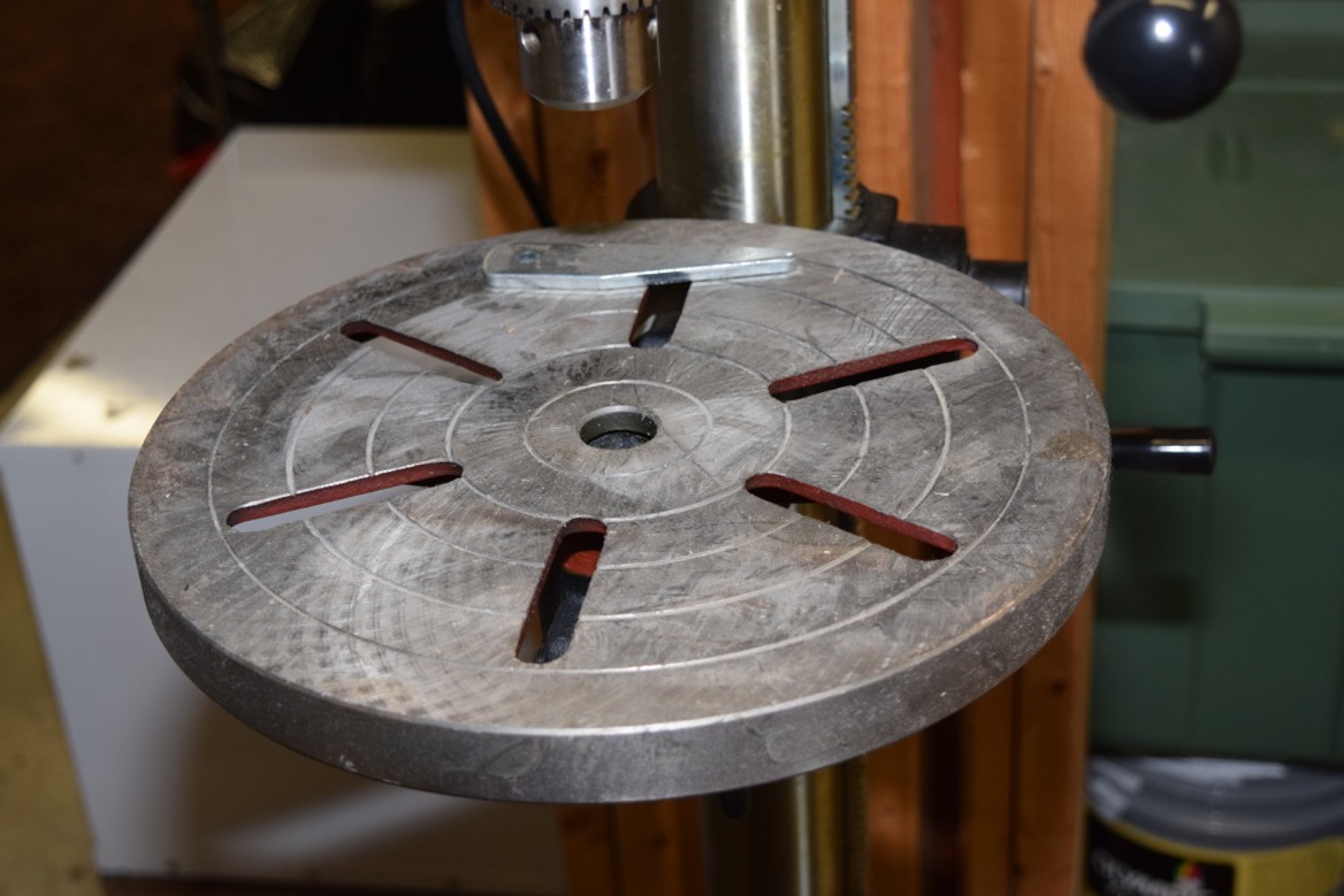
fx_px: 2240
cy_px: 448
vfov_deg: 22.6
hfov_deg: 33.4
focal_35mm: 60
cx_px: 672
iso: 640
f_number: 4.8
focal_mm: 40
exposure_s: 1/80
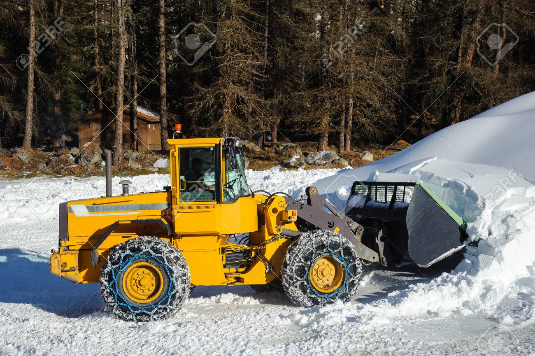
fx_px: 965
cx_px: 268
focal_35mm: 65
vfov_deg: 20.9
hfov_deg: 31.0
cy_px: 178
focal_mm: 65
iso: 400
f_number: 13
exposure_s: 1/640
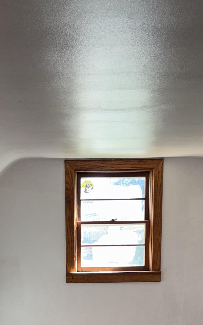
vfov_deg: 35.2
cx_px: 77
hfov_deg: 23.9
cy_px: 297
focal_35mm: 54
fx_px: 478
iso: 32
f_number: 1.6
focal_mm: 5.96
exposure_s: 1/44
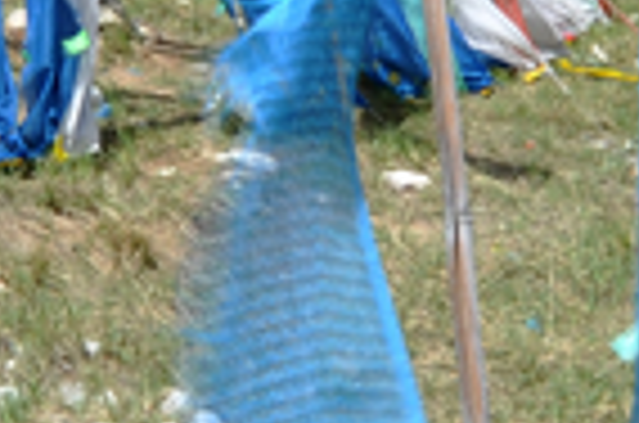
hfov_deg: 23.2
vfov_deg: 15.4
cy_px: 81
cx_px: 310
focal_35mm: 88
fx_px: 1559
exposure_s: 1/50
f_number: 20
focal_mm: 14
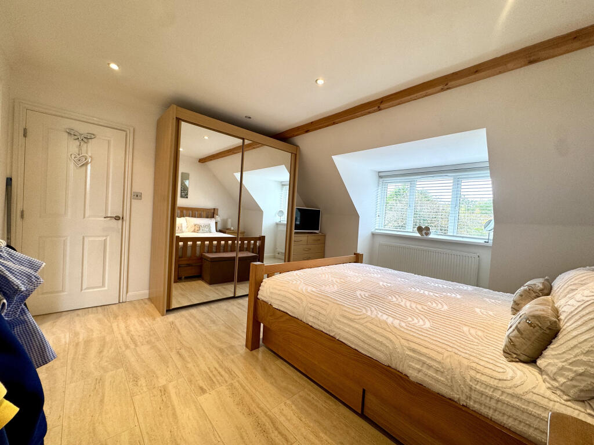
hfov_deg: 102.1
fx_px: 240
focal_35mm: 14
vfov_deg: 85.7
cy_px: 222
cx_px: 297
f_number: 2.2
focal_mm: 2.22
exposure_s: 1/100
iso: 100
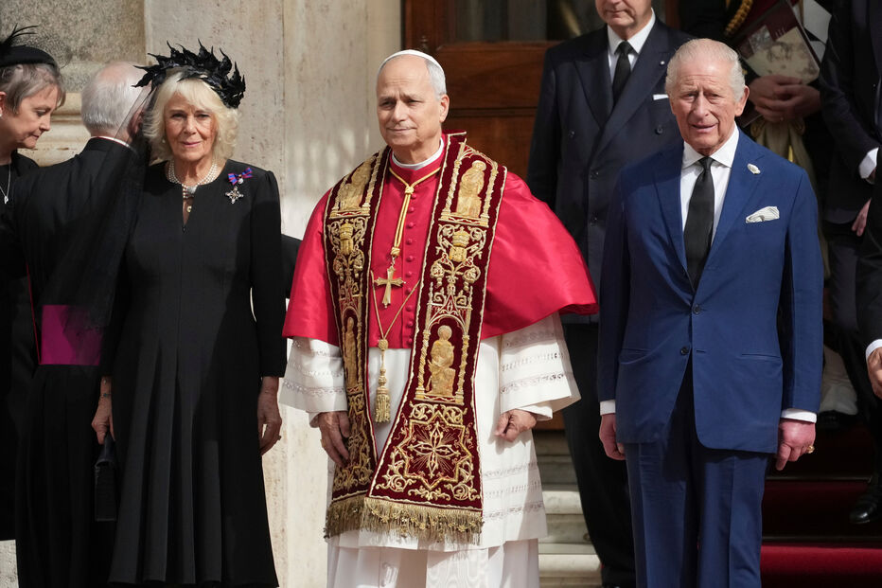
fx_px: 14696
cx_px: 441
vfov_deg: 2.3
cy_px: 294
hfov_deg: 3.4
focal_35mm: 600
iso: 2500
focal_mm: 400
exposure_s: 1/6400
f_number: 5.6
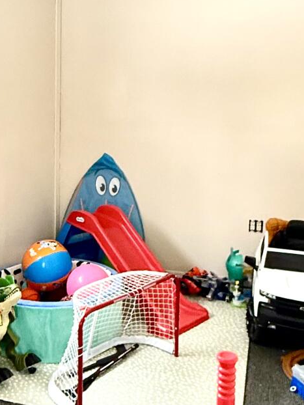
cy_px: 168
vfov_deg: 41.9
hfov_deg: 31.9
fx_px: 527
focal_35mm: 45
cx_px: 96
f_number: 2.2
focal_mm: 2.22
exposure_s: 1/99
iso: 320
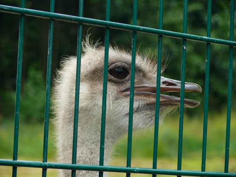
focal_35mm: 192
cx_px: 118
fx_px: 1309
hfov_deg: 10.3
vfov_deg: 7.7
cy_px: 88
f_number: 3.6
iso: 100
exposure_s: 1/125
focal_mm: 40.7
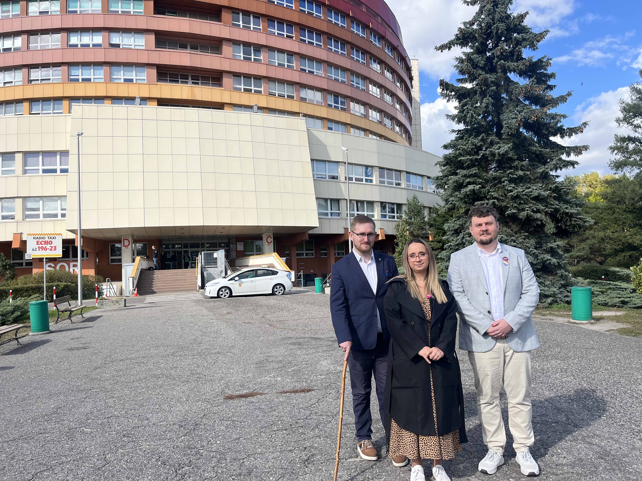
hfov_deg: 67.3
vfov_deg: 53.1
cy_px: 240
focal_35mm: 26
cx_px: 321
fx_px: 482
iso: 50
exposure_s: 1/2967
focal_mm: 5.1
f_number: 1.6
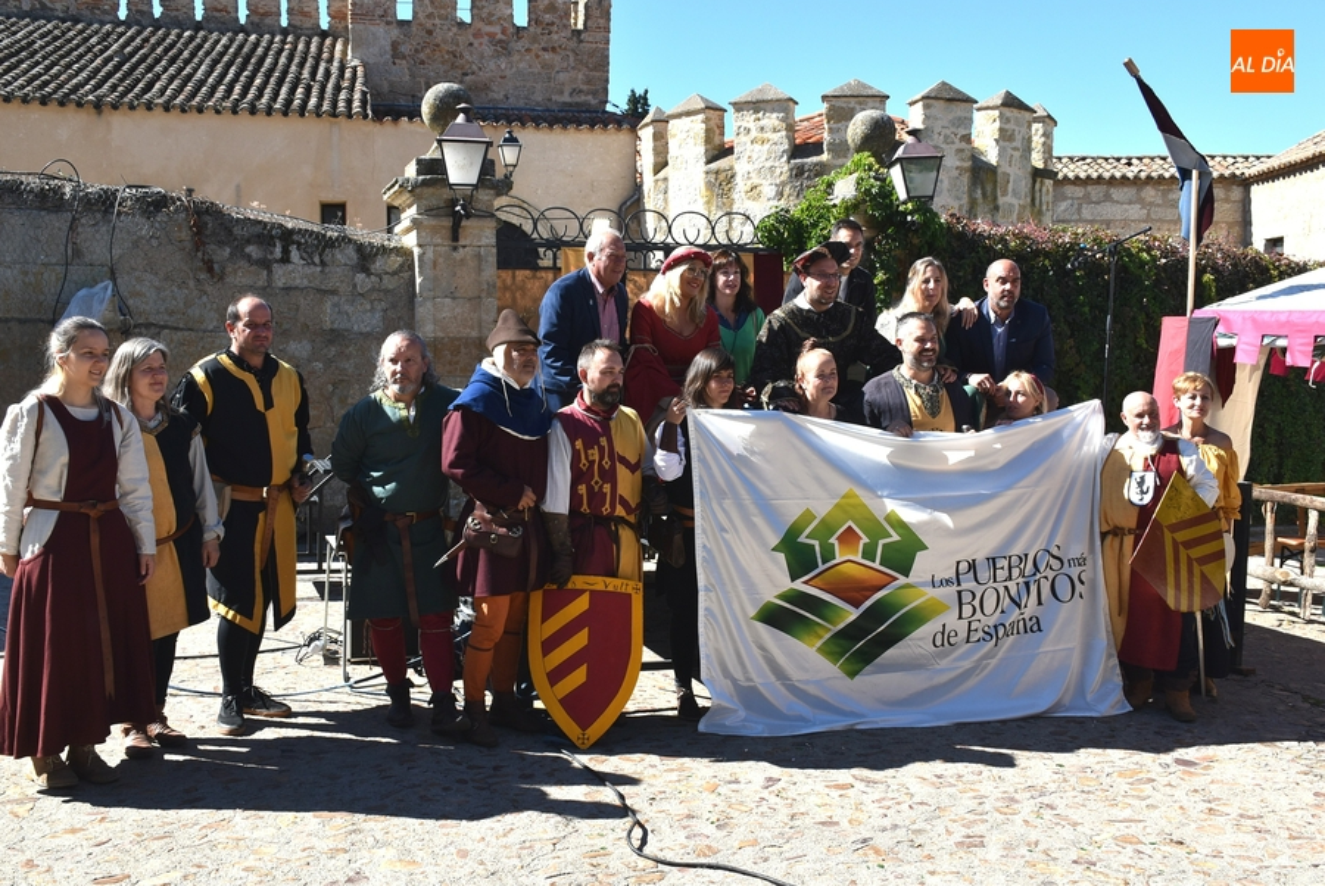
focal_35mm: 34
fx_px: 1271
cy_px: 443
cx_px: 662
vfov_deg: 38.4
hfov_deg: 55.1
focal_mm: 23
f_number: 9
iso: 200
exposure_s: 1/320
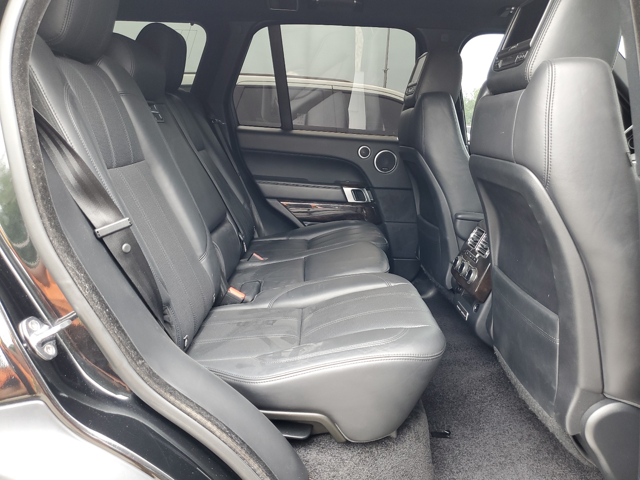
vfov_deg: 53.1
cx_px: 320
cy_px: 240
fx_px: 481
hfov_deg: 67.3
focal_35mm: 26
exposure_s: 1/60.2
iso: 60
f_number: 1.5
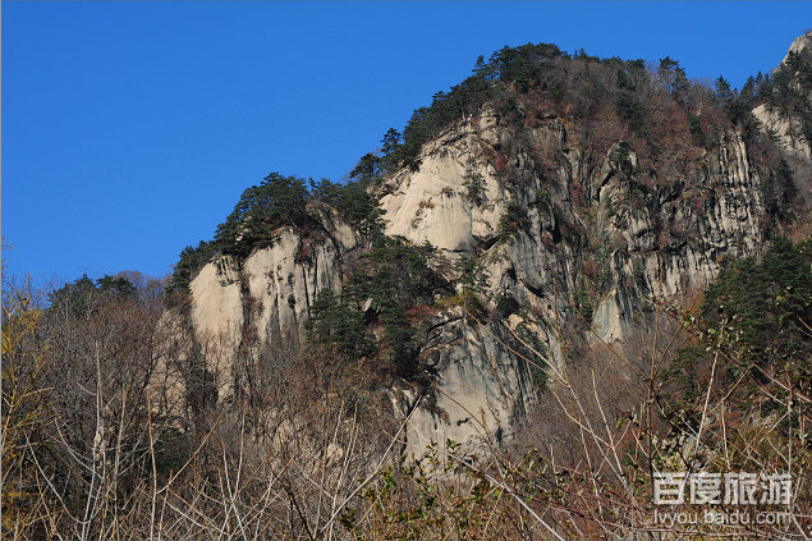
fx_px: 2525
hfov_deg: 18.3
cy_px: 270
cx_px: 406
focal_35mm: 112
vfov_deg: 12.2
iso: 200
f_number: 11
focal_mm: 112
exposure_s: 1/320
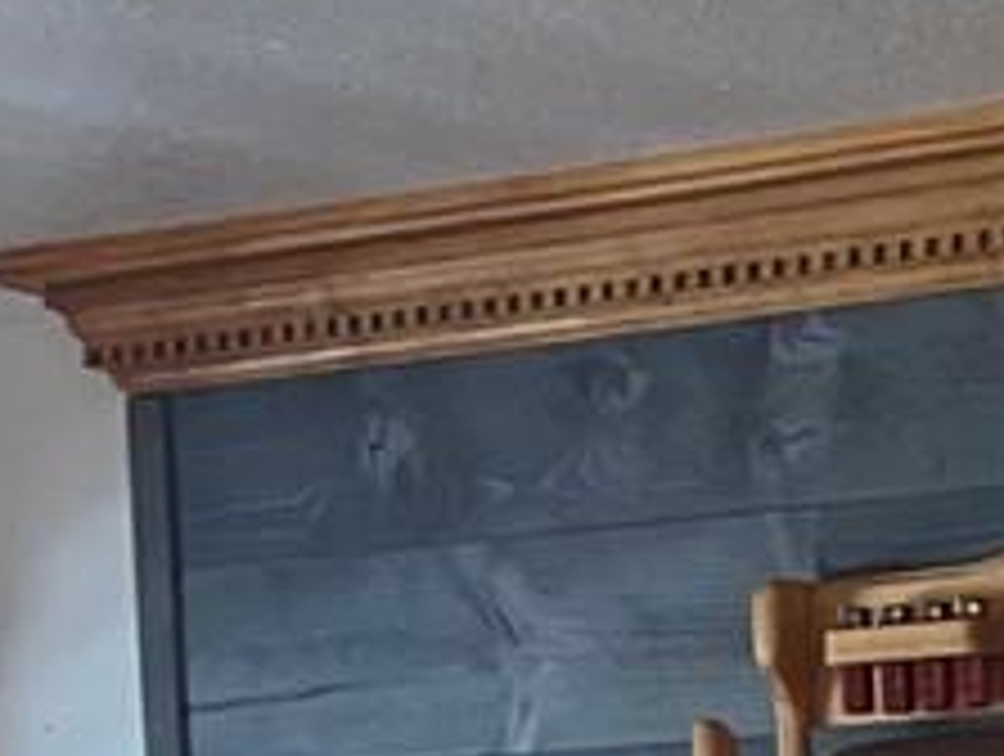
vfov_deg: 7.2
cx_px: 1486
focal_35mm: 179
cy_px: 2430
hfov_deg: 10.7
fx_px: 5200
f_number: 1.6
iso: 32
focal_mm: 5.1
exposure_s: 1/23
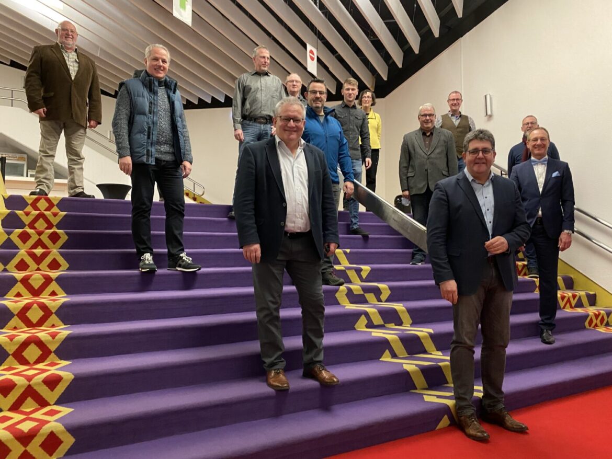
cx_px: 306
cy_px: 230
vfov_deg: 53.1
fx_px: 460
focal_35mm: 26
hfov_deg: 67.3
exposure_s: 1/33
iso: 320
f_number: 1.8
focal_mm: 4.25
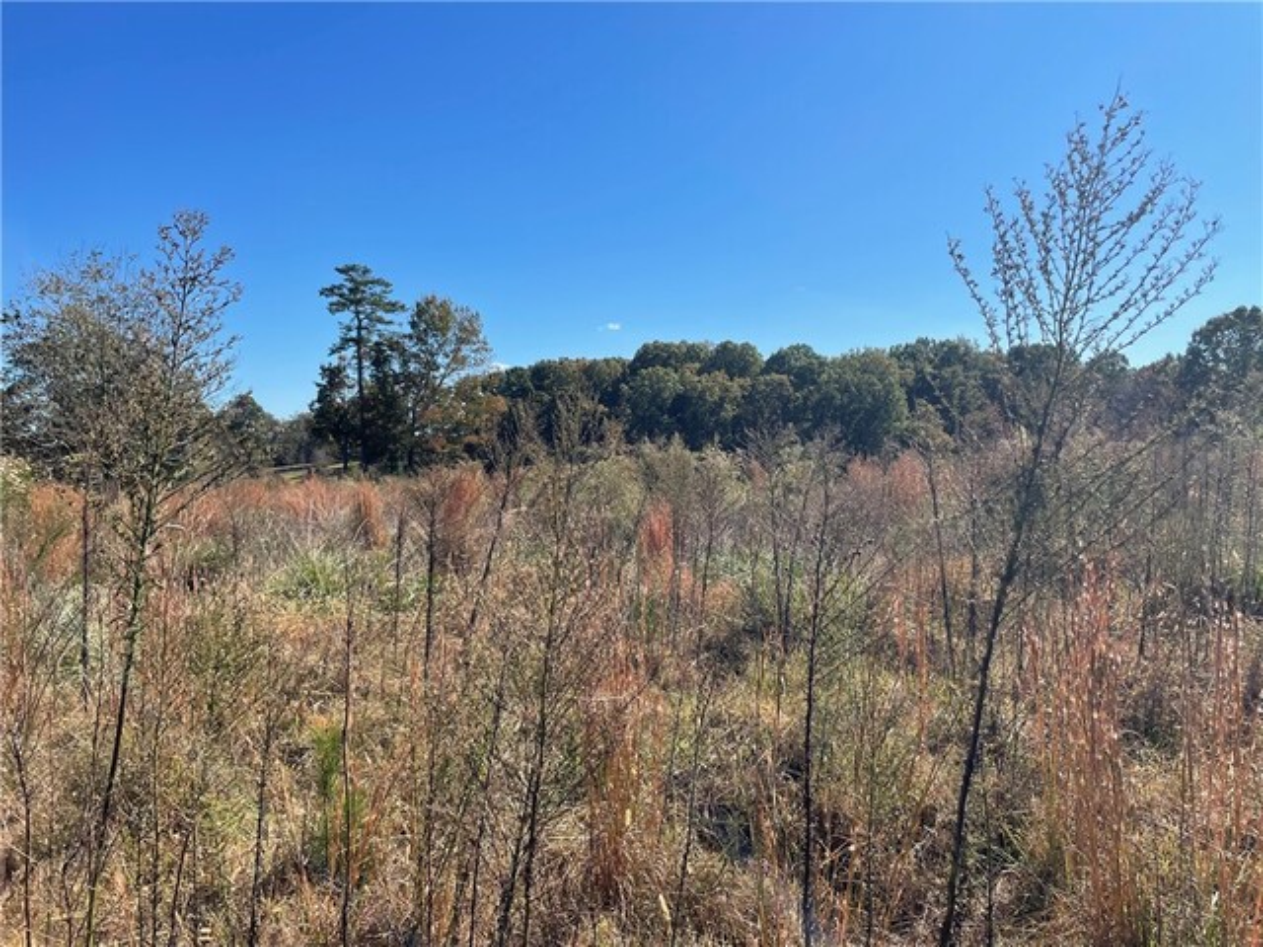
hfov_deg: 67.3
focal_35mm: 26
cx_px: 632
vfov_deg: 53.1
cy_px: 474
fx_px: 949
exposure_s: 1/4132
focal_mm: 4.2
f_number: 1.6
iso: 32
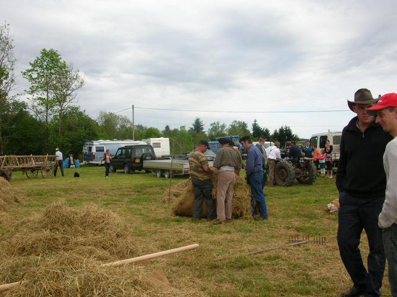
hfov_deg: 52.6
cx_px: 198
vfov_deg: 40.7
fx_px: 401
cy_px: 148
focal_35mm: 35
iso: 50
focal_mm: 5.8
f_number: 5.6
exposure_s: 1/166
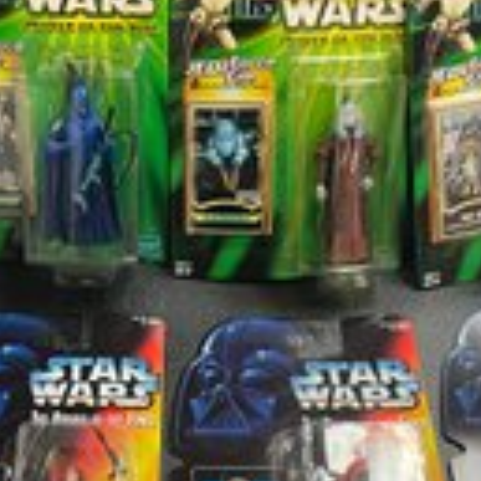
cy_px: 282
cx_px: 181
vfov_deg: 28.1
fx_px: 959
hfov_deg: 28.1
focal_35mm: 61
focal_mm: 4.2
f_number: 1.6
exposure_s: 1/60
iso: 160
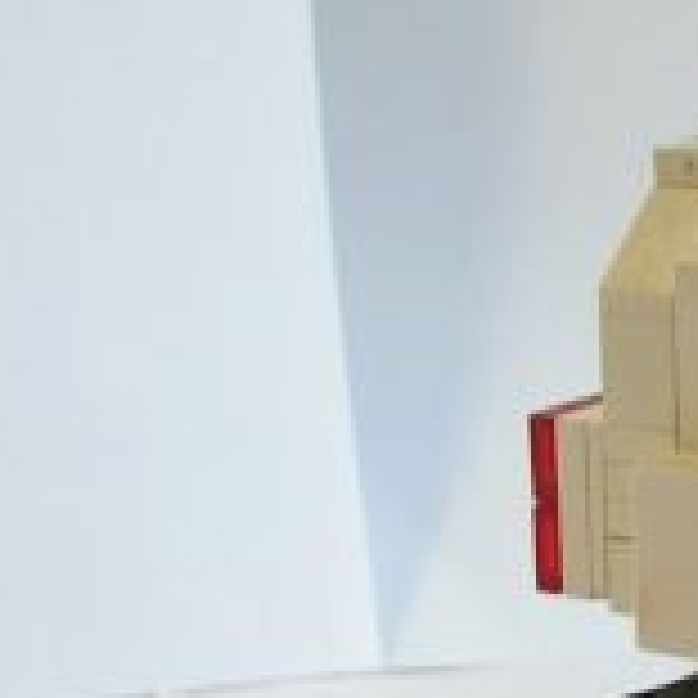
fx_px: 3650
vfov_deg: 10.9
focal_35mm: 160
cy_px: 543
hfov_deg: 10.1
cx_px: 1378
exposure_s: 1/12.5
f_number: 2.8
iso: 50
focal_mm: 5.8
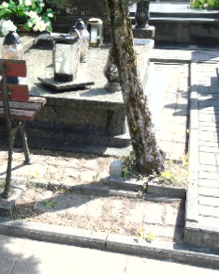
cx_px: 10
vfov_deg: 29.9
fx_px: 502
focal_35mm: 62
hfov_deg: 23.8
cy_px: 62
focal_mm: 5.2
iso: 80
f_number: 3.6
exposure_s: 1/250
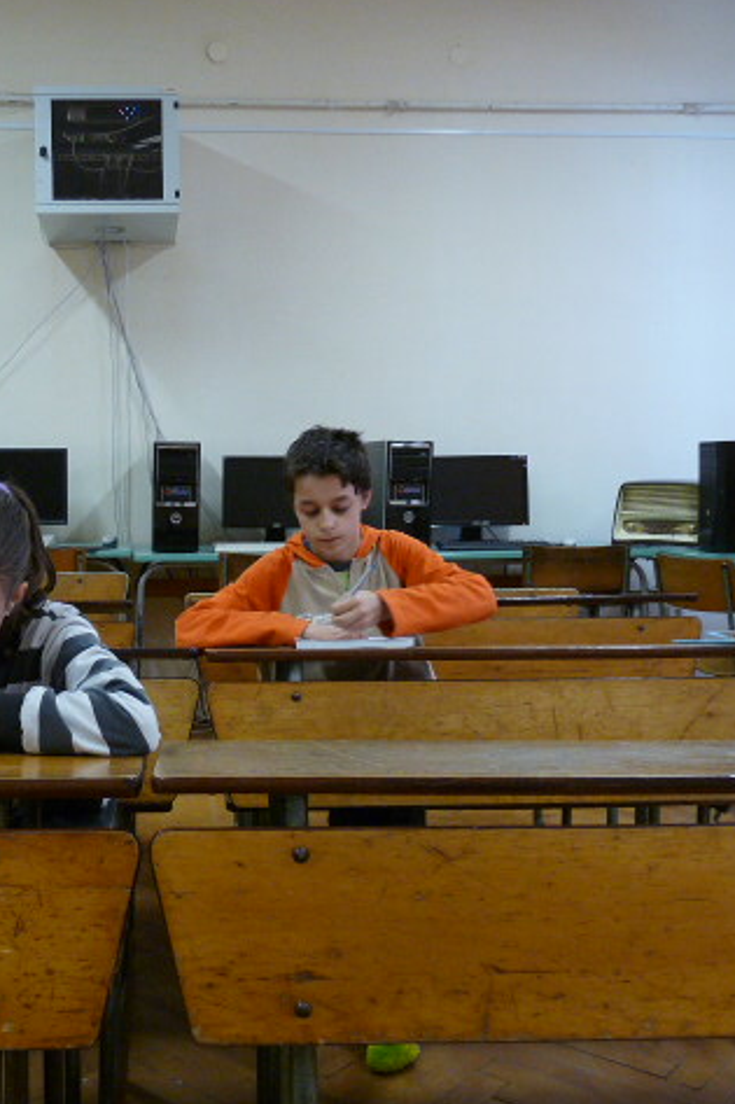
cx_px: 201
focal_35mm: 38
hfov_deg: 34.4
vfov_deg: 50.7
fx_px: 1165
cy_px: 546
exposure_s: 1/30
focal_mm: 4.8
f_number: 2.8
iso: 320
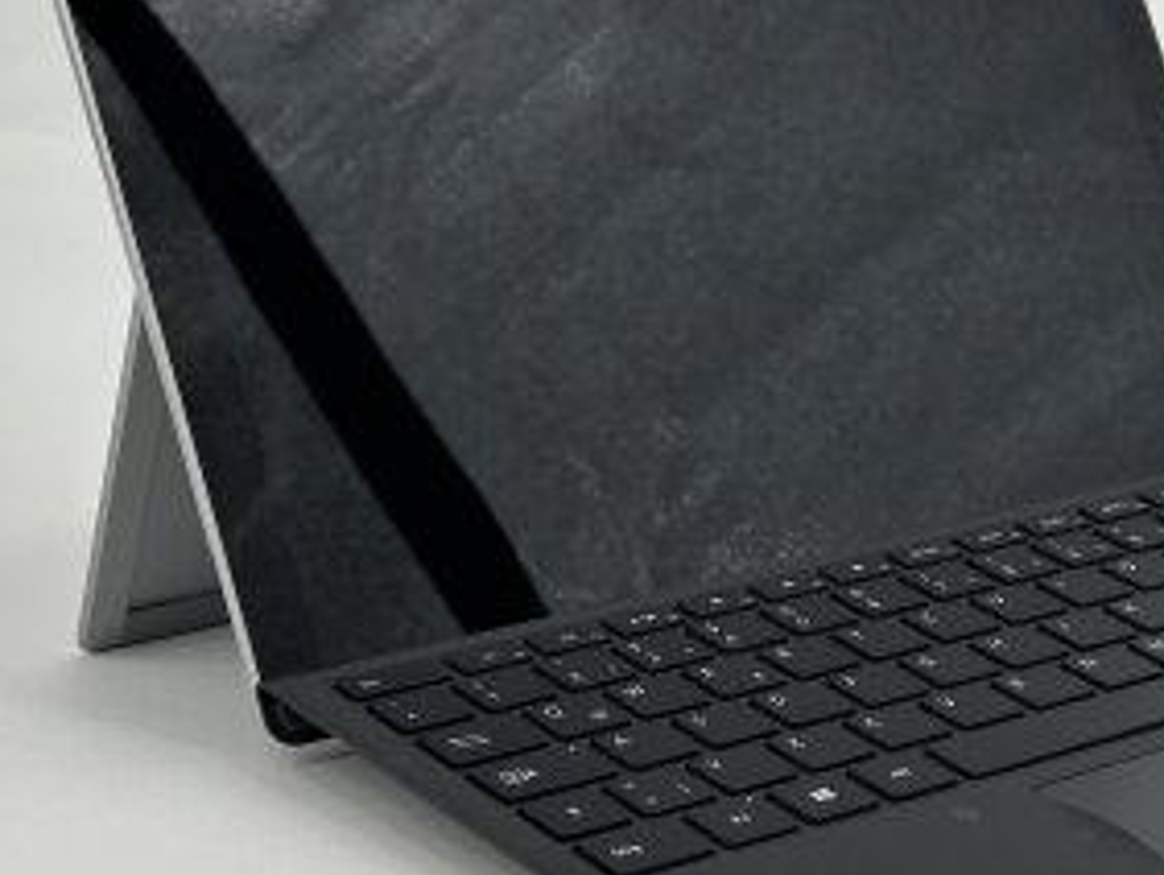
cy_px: 367
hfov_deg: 19.0
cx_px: 941
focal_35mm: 102
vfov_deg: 14.5
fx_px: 3433
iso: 64
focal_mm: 6.86
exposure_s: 1/424
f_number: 1.78
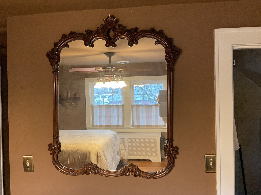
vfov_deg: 46.8
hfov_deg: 60.0
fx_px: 226
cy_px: 98
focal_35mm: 30
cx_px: 130
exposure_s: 1/60
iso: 250
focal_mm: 3
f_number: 1.8
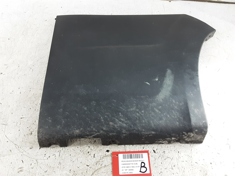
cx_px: 118
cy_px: 88
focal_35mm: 27
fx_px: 183
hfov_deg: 65.3
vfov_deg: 51.4
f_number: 1.9
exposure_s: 1/25
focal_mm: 2.91
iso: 200
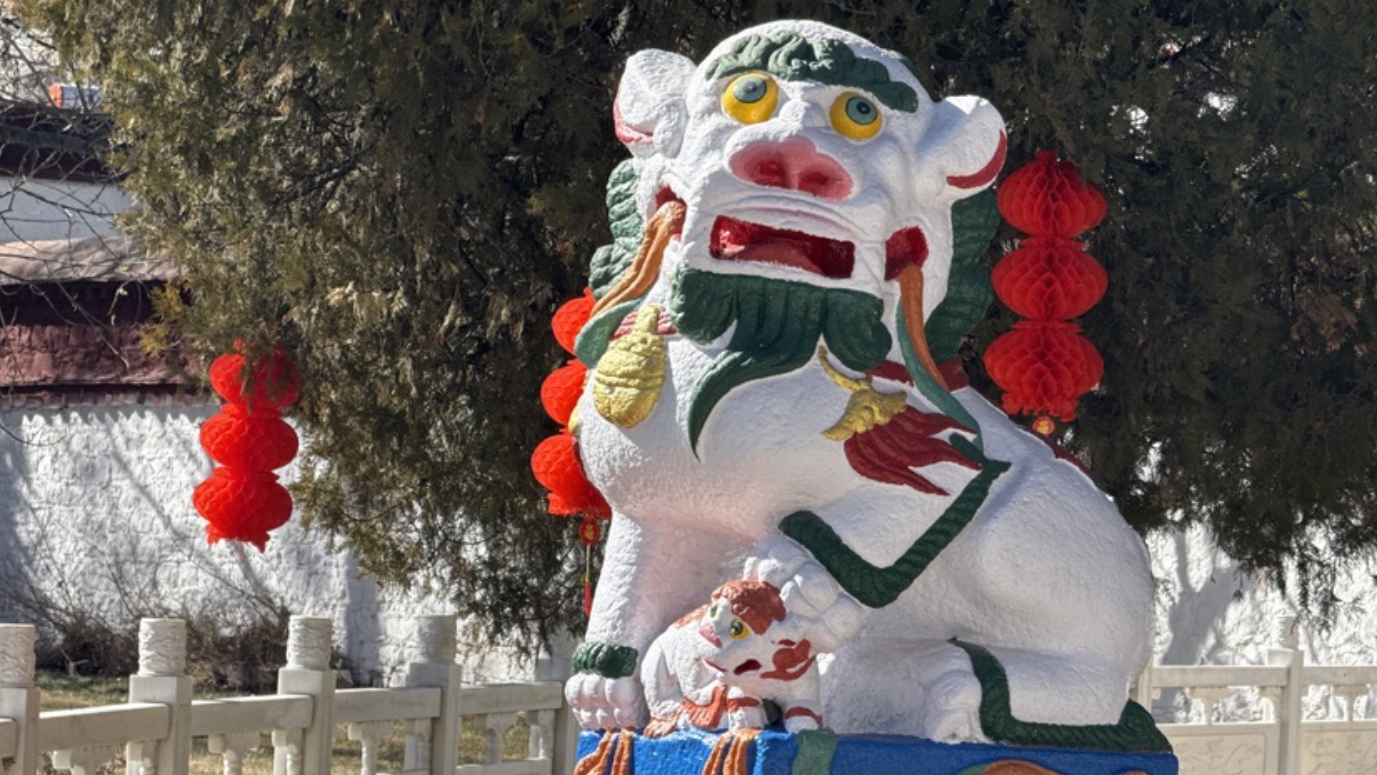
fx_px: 5916
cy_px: 538
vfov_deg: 7.5
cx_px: 830
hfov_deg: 13.3
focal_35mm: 162
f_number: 2.8
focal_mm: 15.66
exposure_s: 1/793
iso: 50
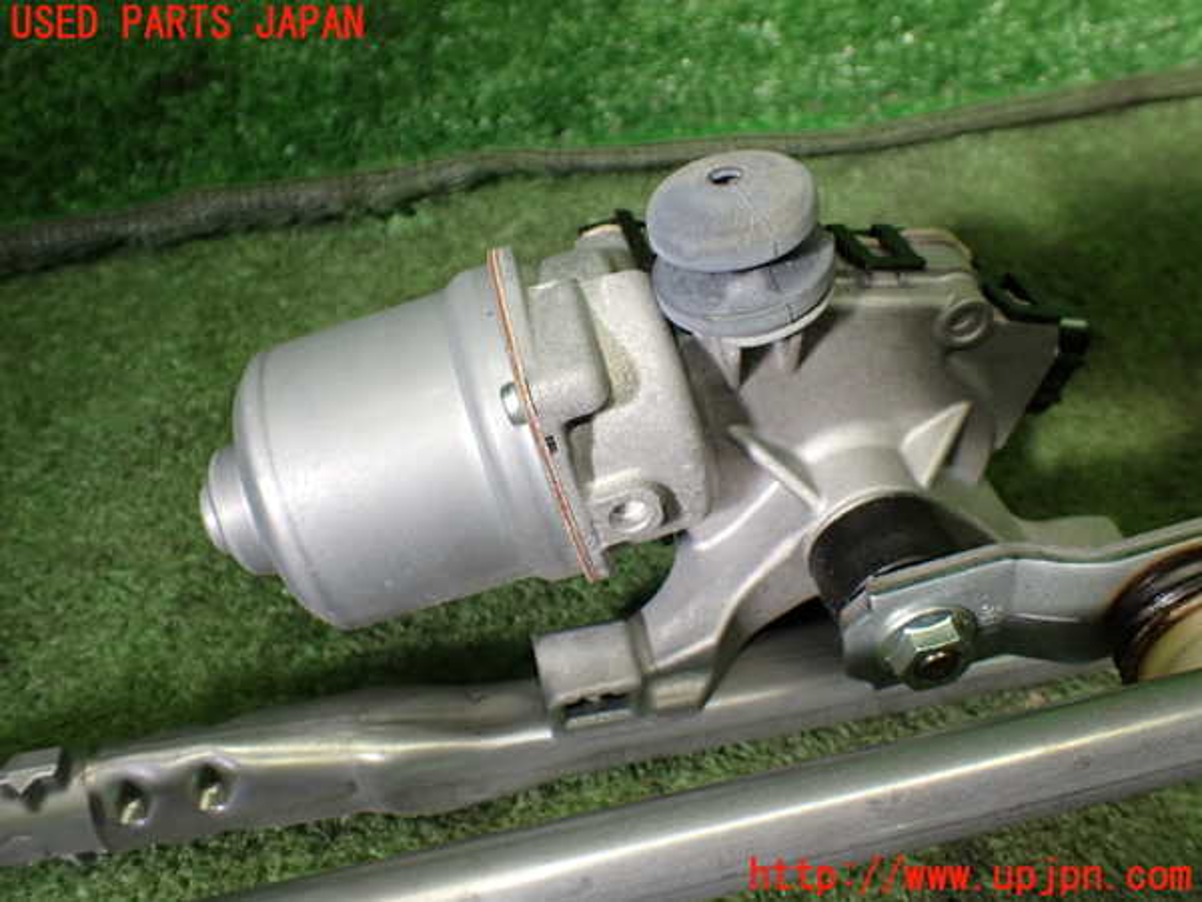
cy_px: 451
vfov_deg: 46.8
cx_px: 601
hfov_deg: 60.0
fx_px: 1042
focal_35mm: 30
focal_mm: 5.4
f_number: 2.3
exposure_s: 1/125
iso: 200
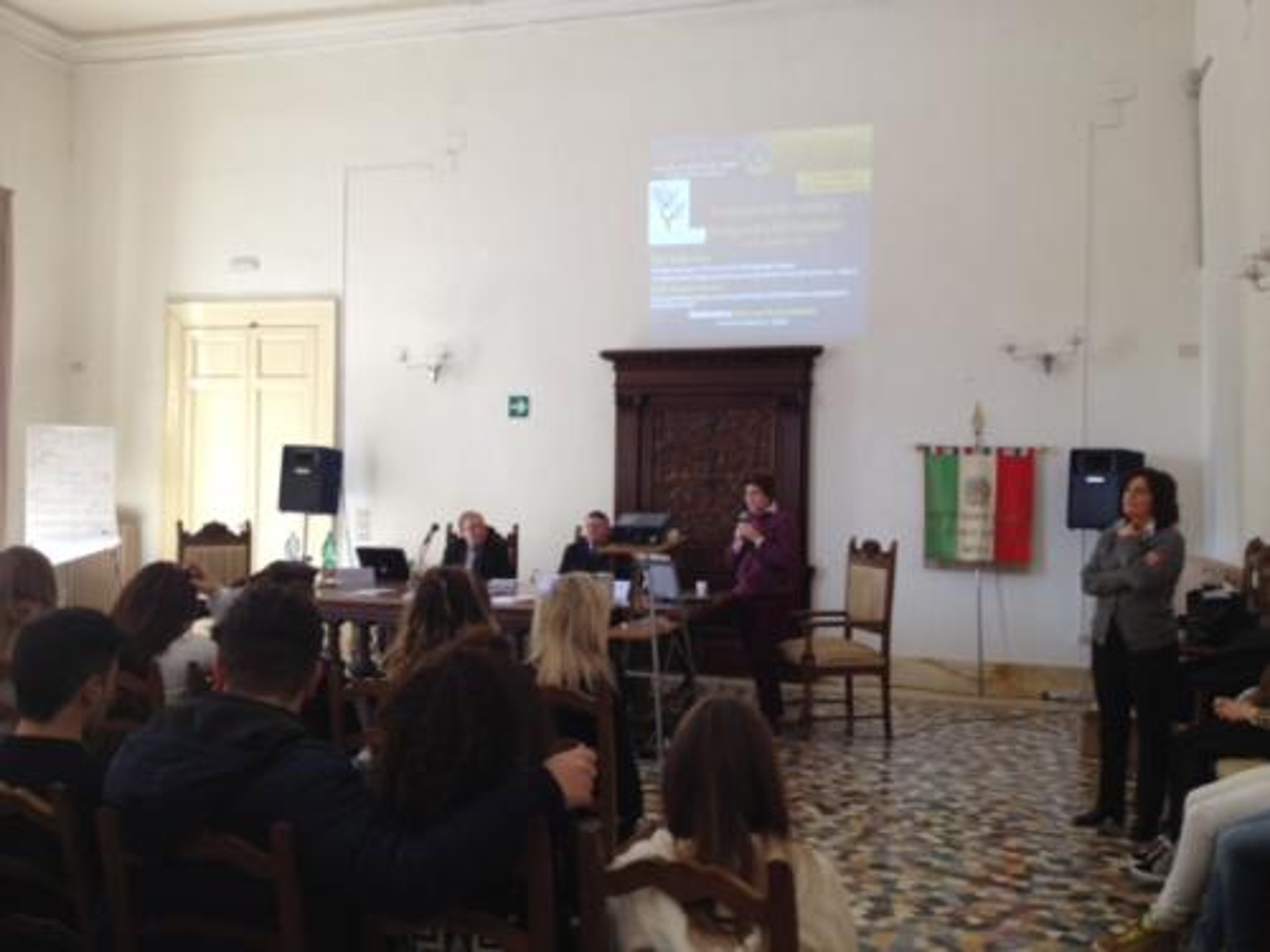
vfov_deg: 40.7
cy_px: 476
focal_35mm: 35
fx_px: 1284
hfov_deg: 52.6
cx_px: 635
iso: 50
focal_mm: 4.28
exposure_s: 1/24
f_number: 2.4
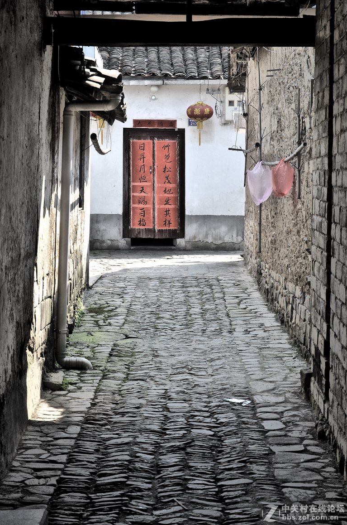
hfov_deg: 22.9
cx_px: 176
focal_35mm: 59
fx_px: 857
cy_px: 261
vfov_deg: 34.0
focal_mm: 38
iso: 100
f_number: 8
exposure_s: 1/60
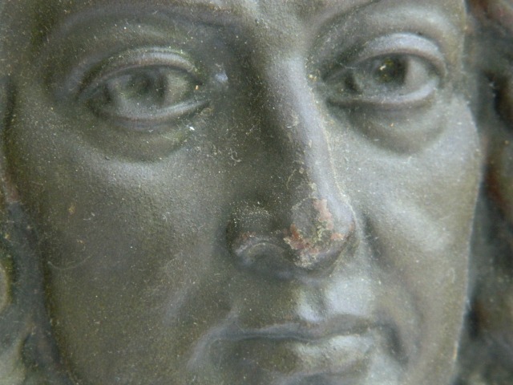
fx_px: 1912
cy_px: 192
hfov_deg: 15.3
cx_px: 256
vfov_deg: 11.5
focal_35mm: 129
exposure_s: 1/10
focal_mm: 23.2
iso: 400
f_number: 4.7
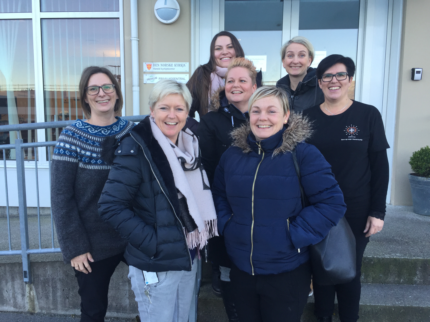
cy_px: 161
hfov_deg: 61.7
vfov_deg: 48.2
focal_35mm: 29
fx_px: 360
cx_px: 215
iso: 32
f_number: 2.2
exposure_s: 1/100
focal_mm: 4.15
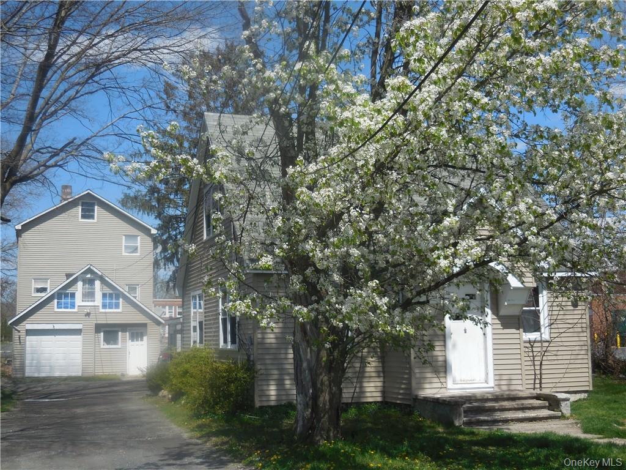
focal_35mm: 45
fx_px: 814
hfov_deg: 42.1
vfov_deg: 32.2
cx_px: 313
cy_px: 235
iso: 125
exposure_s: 1/1000
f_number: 4.2
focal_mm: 8.1
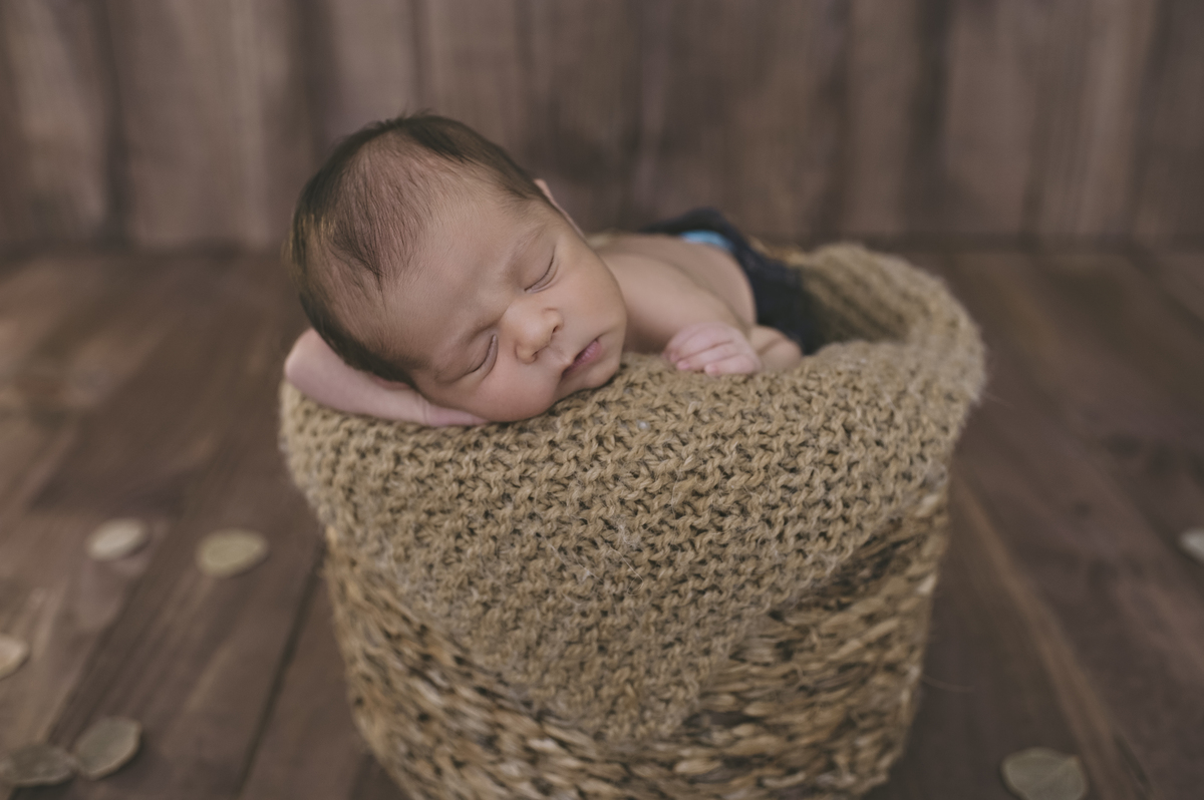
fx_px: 1170
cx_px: 602
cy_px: 400
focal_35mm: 35
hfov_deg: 54.5
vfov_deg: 37.8
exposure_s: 1/200
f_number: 2.8
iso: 250
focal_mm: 35
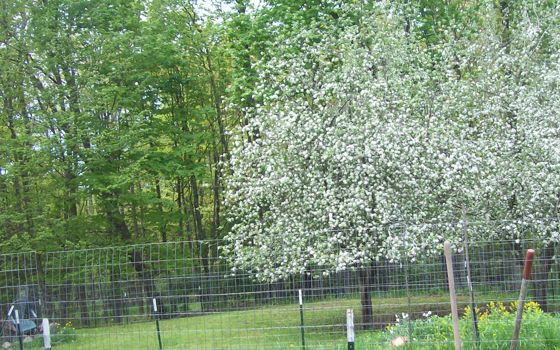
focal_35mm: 51
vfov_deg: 25.3
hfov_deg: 39.4
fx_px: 778
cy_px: 218
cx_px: 330
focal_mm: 6
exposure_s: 1/410
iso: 80
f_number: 2.7
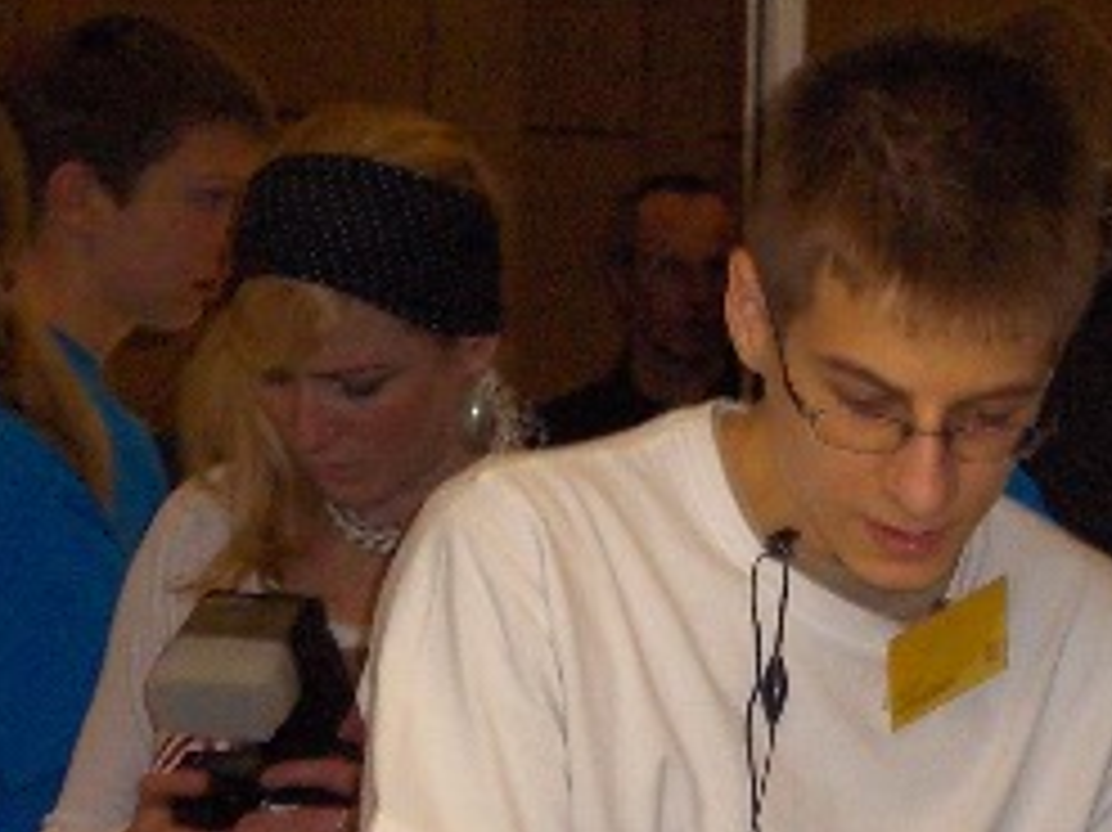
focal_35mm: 223
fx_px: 7160
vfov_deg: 6.6
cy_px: 769
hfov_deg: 8.8
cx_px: 1364
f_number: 4
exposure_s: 1/108
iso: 86
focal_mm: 17.7
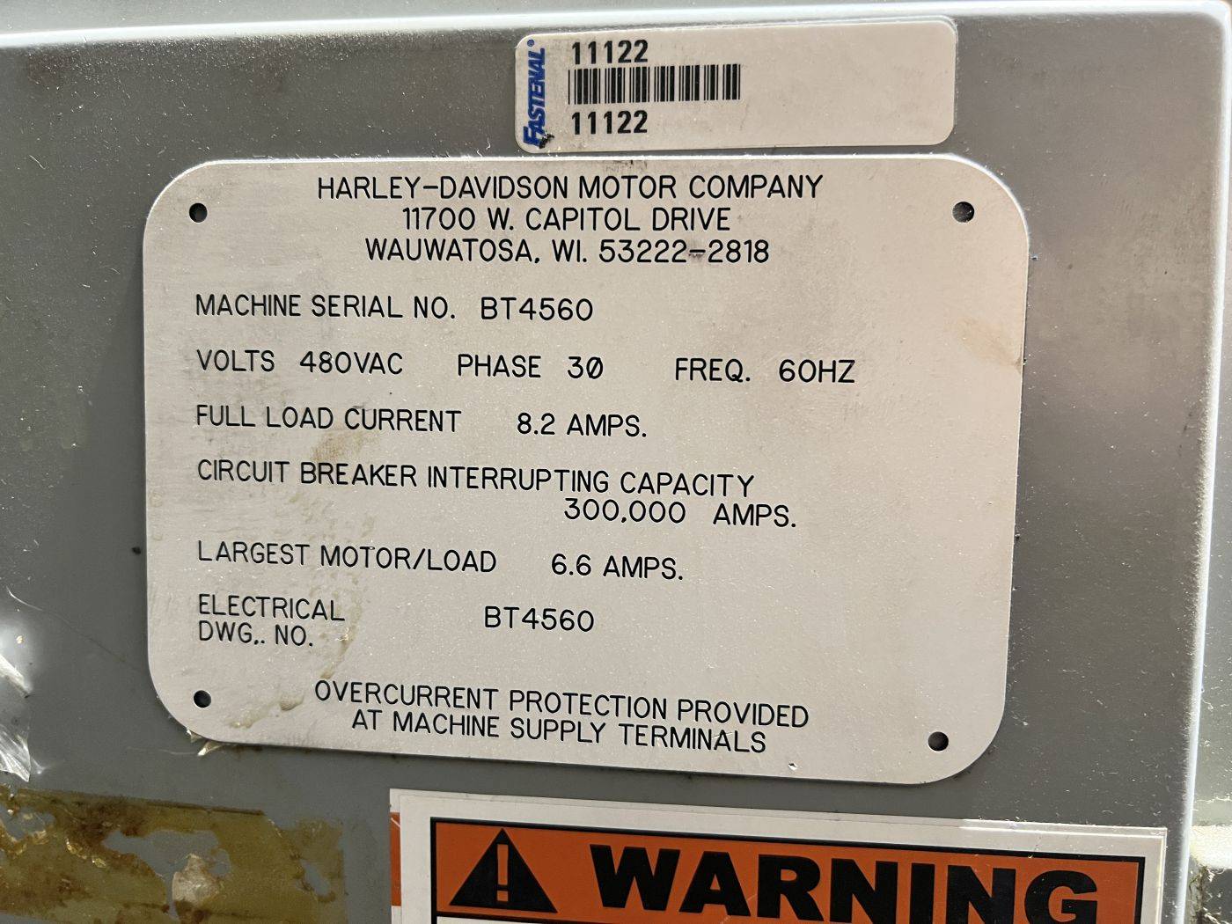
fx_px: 925
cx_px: 616
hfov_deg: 67.3
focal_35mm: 26
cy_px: 462
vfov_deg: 53.1
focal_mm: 5.7
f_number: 1.5
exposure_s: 1/60
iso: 125
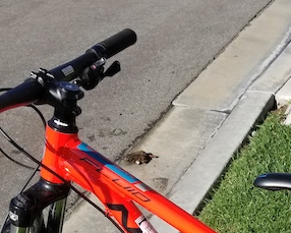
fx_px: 612
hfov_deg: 25.9
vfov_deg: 19.9
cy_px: 299
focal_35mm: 71
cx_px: 264
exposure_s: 1/2064
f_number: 1.7
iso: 50
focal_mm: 4.3
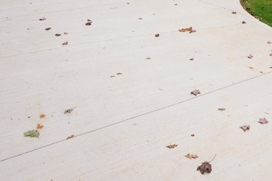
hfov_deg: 40.9
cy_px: -38
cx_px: 259
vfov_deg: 27.3
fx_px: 325
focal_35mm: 43
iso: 250
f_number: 8
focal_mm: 16
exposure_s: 1/250
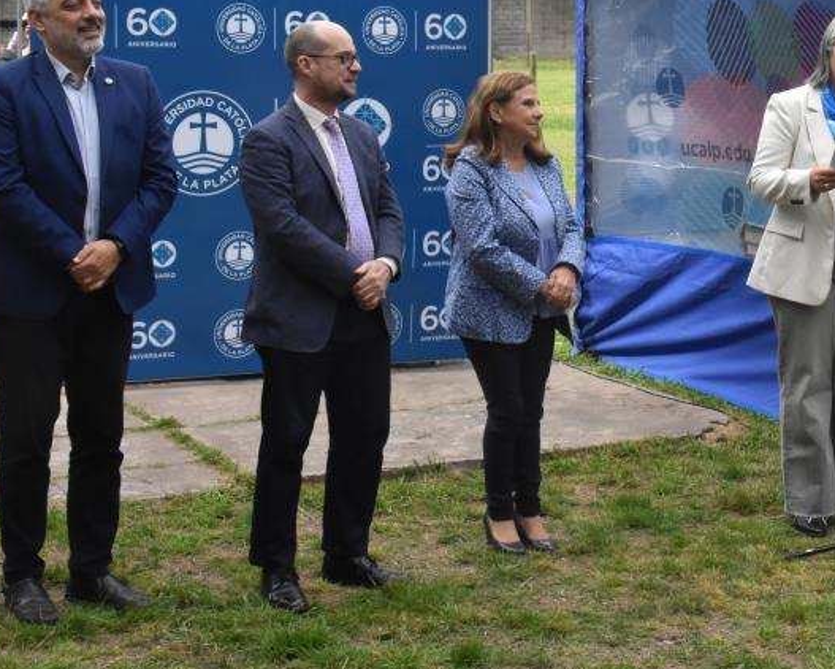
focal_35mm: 82
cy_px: 156
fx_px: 2027
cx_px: 742
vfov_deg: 18.6
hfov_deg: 22.7
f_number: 14
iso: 1600
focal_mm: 30
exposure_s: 1/800
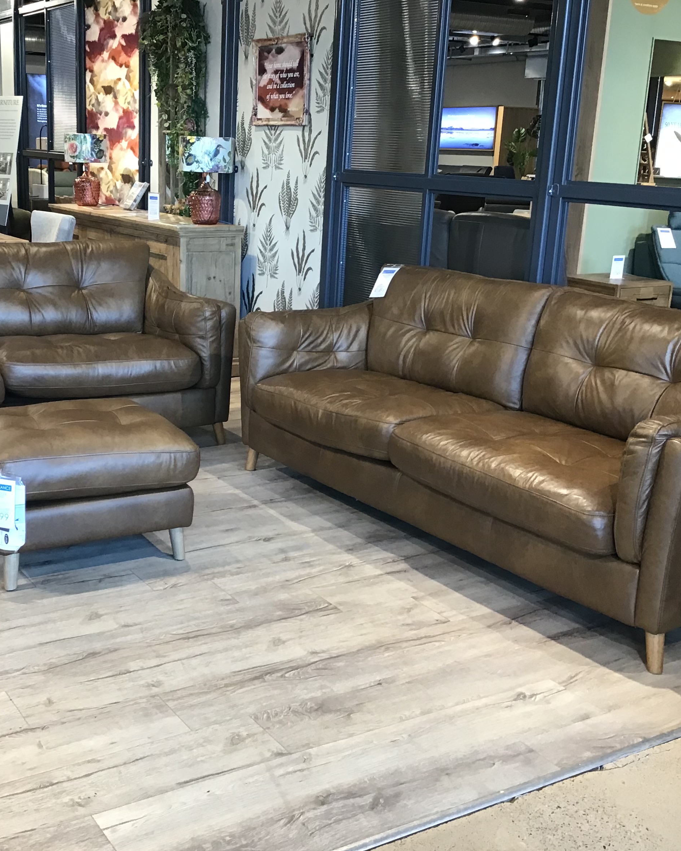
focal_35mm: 42
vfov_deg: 43.8
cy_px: 417
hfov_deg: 35.3
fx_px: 1058
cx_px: 225
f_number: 2.4
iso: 80
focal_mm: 3.3
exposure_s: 1/33
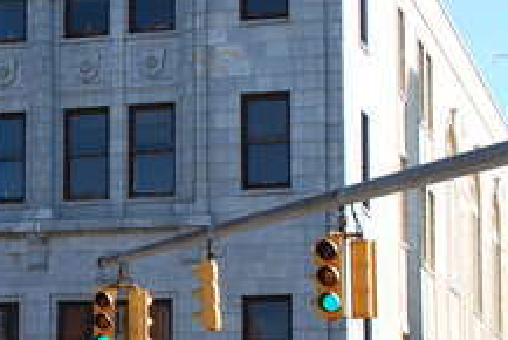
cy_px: 265
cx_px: -220
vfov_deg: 8.9
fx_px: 2189
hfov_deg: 12.7
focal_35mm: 155
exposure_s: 1/160
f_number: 6.3
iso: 100
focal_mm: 28
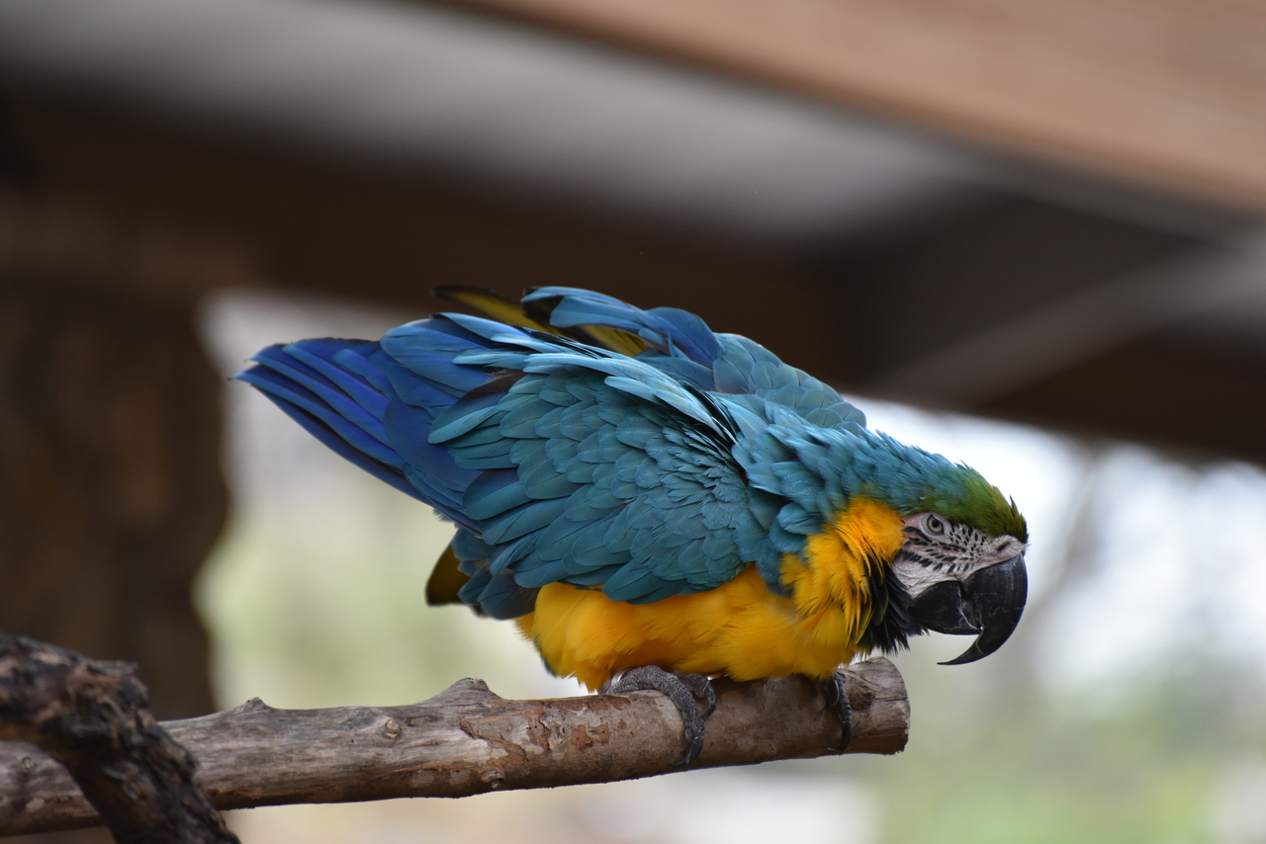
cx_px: 633
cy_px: 422
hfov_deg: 6.9
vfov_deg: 4.6
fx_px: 10552
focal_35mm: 300
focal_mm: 300
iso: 1250
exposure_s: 1/640
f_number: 5.6
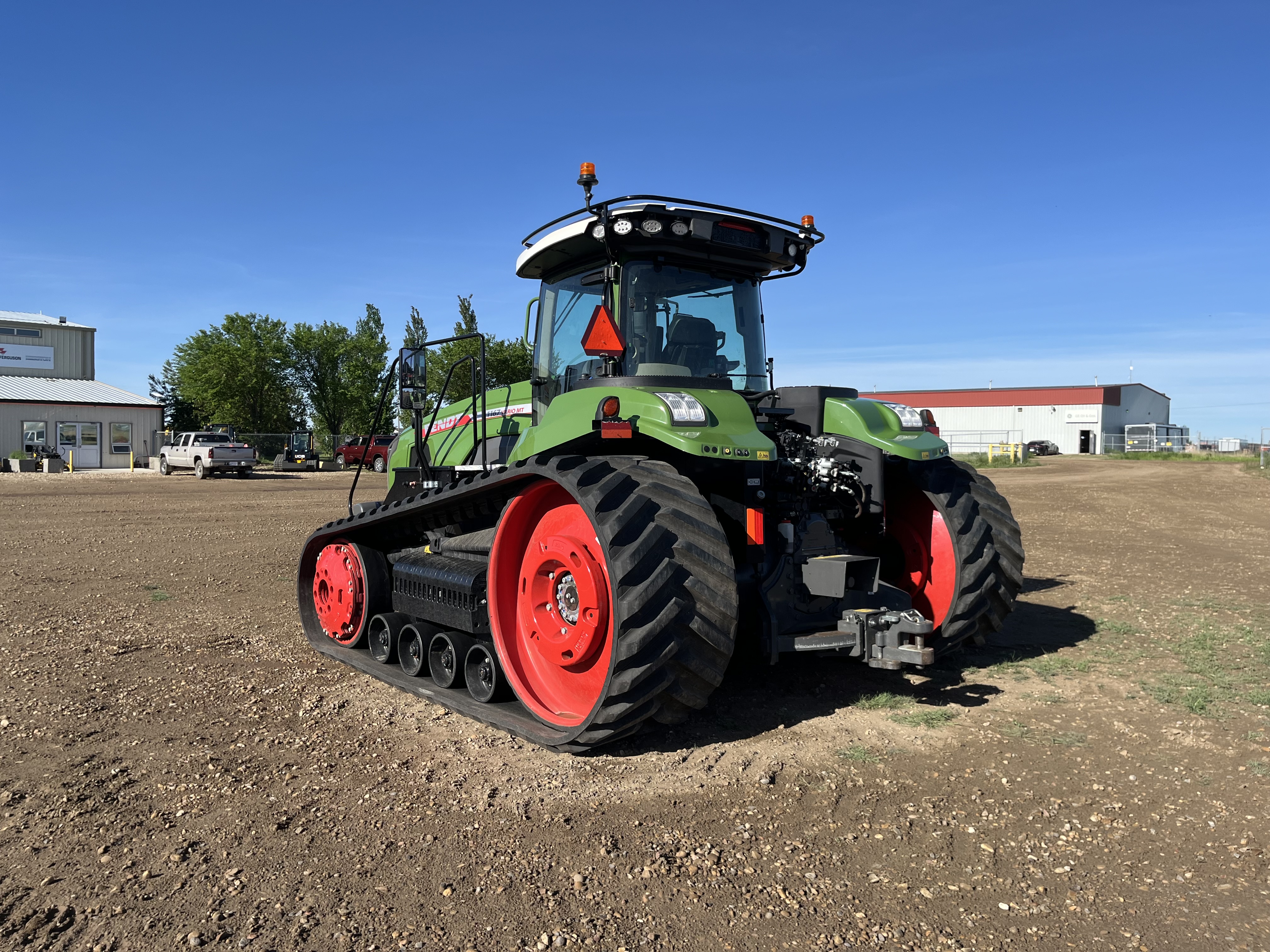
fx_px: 954
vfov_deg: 53.1
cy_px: 476
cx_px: 635
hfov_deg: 67.3
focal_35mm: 26
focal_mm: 5.1
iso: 50
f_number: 1.6
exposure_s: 1/2967
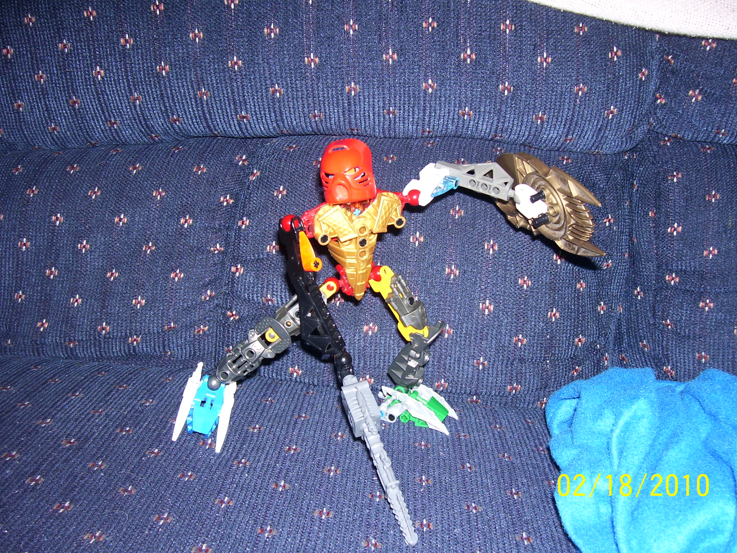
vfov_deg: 41.8
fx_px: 724
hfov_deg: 54.0
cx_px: 368
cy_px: 276
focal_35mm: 34
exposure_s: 1/60
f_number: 2.7
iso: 80
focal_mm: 5.6
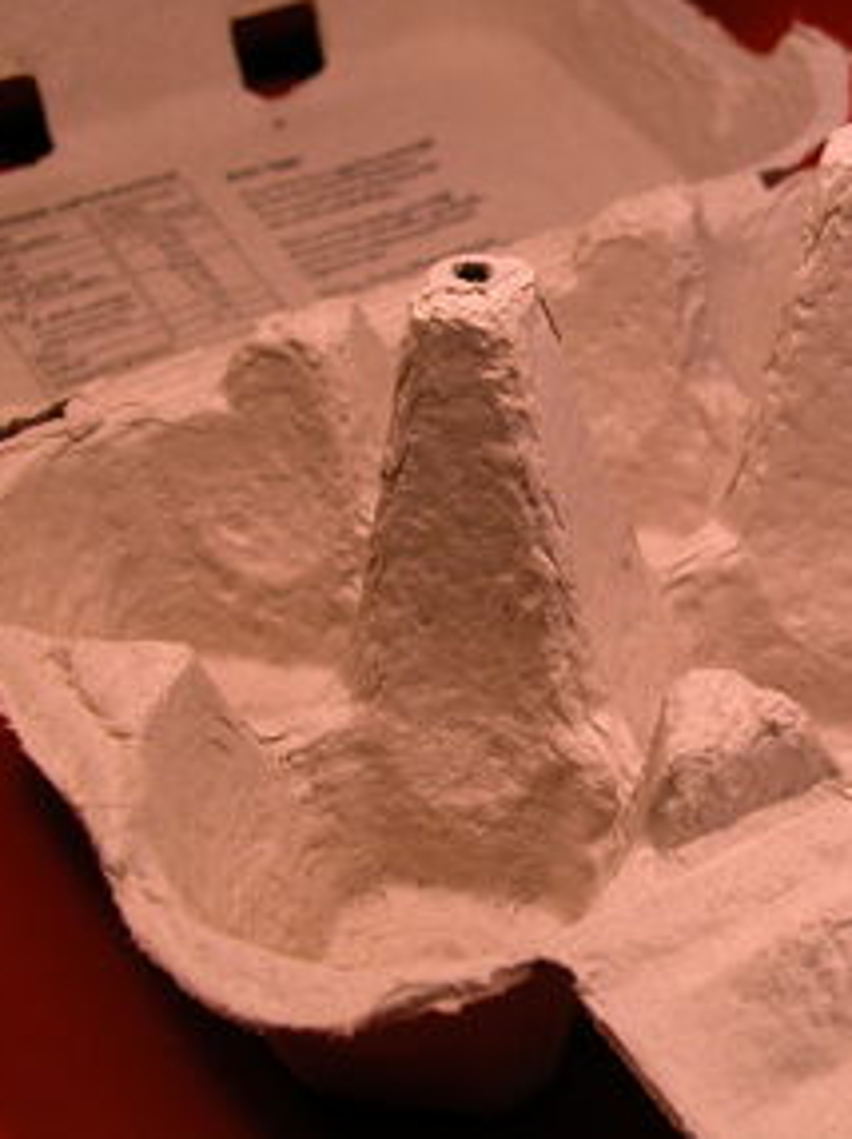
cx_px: 705
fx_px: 2301
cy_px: 550
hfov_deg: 20.7
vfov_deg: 27.8
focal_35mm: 70
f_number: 3.8
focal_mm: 12.7
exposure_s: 1/131
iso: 100
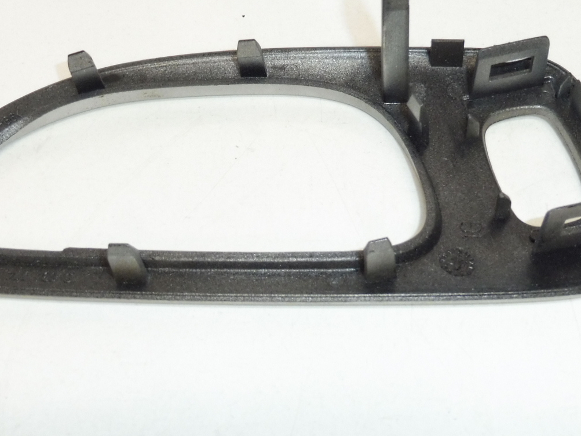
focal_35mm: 49
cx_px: 286
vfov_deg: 29.6
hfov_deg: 38.9
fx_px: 822
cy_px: 164
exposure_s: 1/125
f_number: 3.5
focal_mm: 4.3
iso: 200
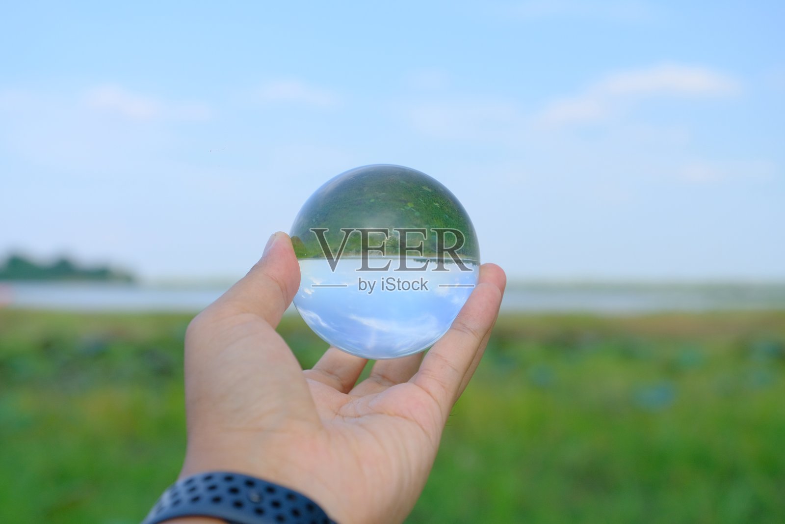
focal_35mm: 53
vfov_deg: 25.5
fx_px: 1156
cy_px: 262
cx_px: 392
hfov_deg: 37.5
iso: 800
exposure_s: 1/1000
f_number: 4
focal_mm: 35.3
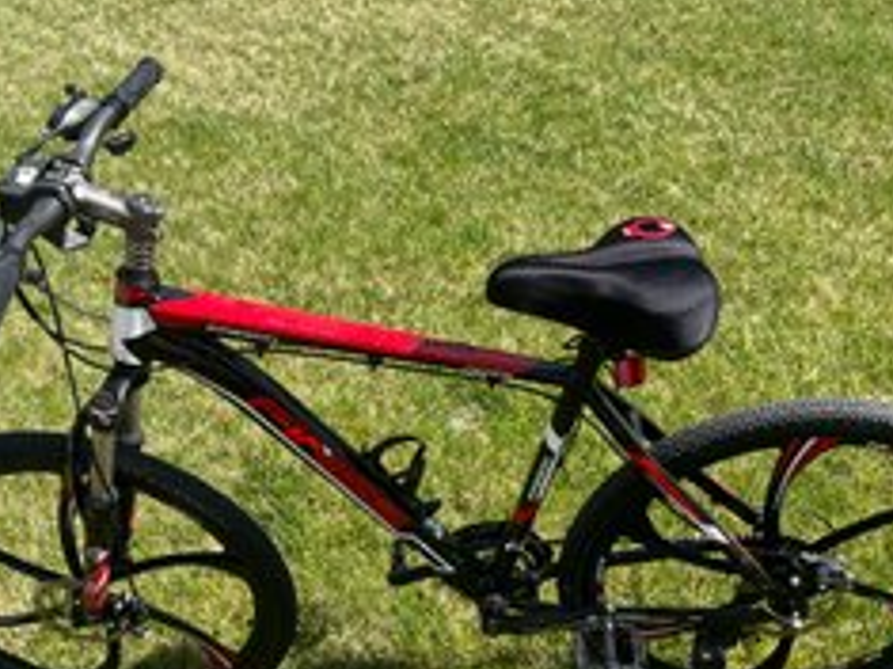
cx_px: 428
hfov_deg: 49.0
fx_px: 980
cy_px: 462
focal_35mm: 38
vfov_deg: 37.2
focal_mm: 5.1
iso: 50
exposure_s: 1/1441
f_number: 1.6
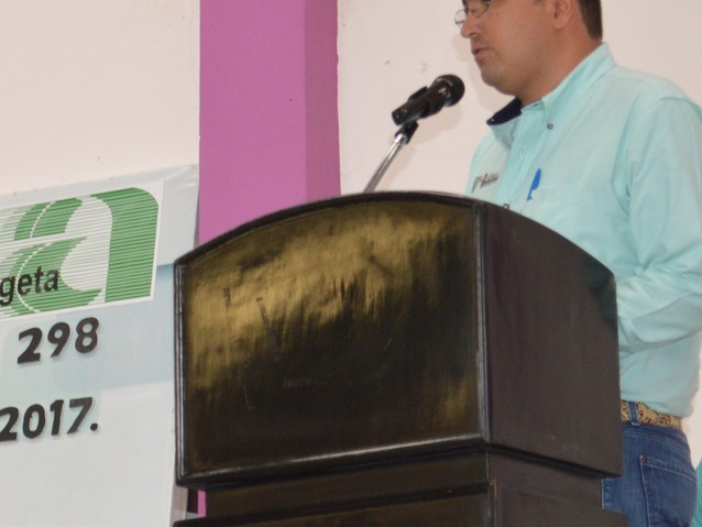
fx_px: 3226
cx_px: -35
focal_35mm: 159
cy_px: 409
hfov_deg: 12.2
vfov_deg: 9.3
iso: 800
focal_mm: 44
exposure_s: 1/160
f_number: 5.3
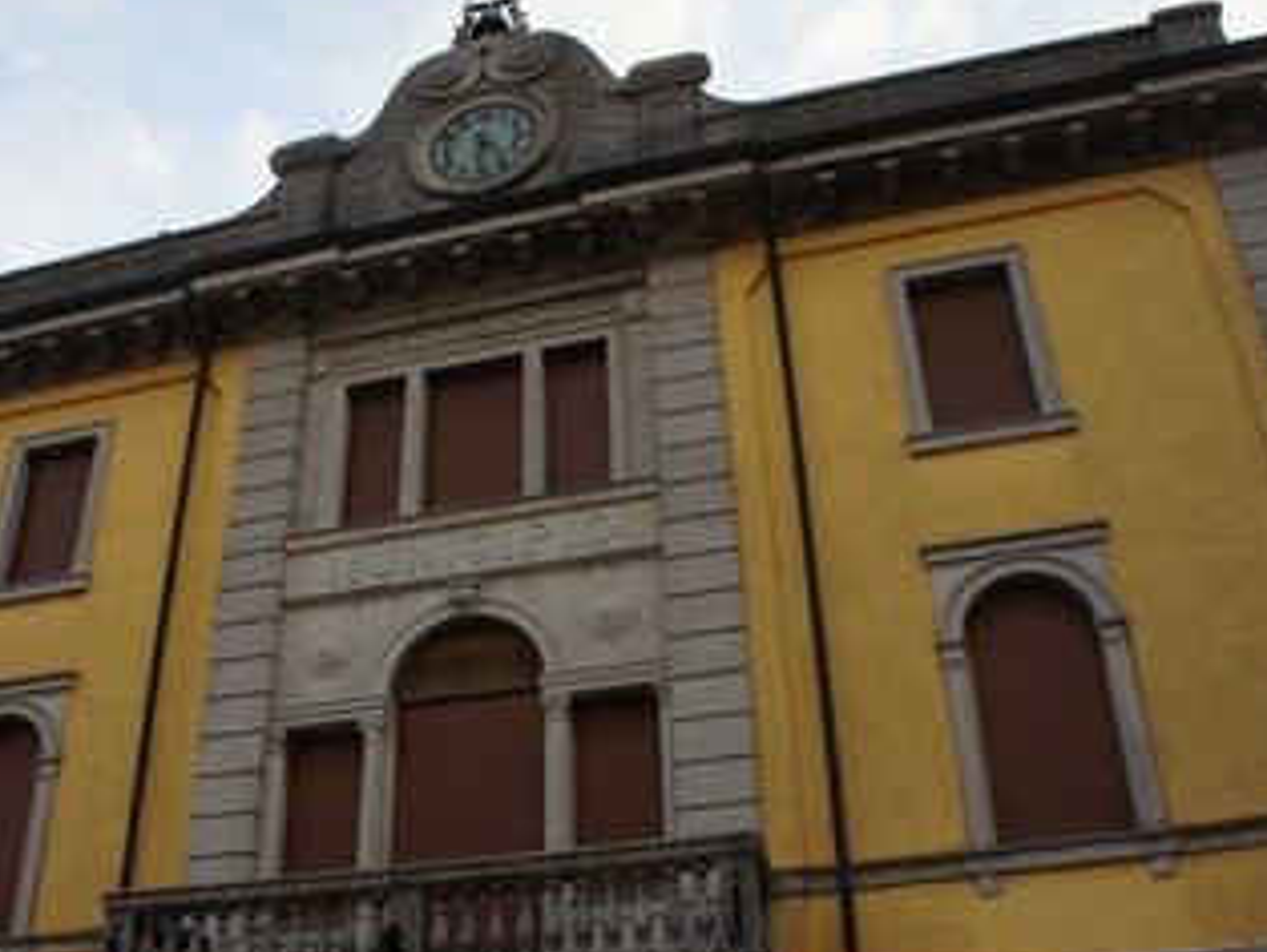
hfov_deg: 48.6
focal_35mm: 38
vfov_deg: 37.5
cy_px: 597
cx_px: 504
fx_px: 1392
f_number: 9
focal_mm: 18
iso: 1000
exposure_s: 1/250
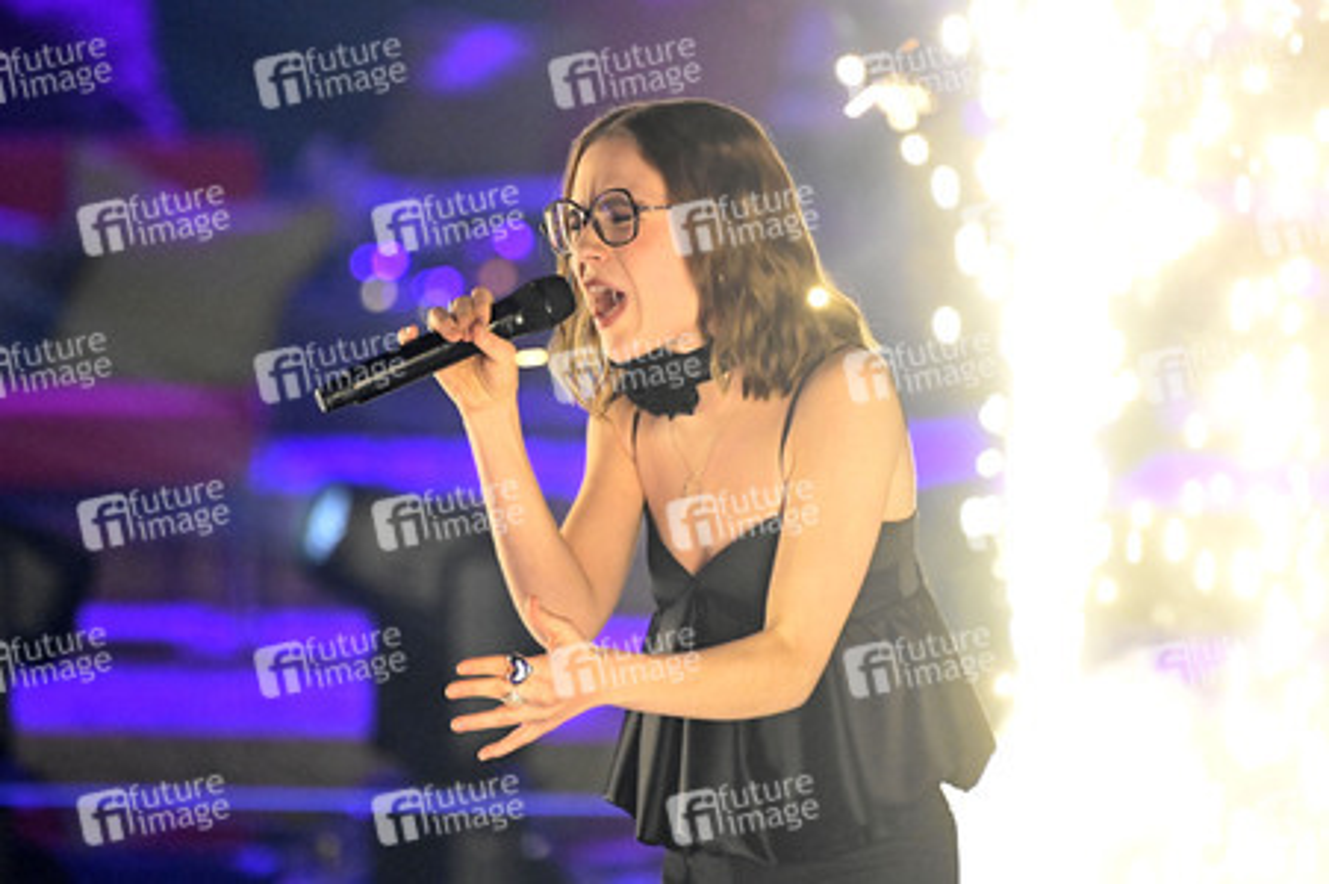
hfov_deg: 4.1
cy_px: 442
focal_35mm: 500
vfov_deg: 2.7
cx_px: 664
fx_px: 18444
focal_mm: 500
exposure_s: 1/400
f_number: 5.6
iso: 16000
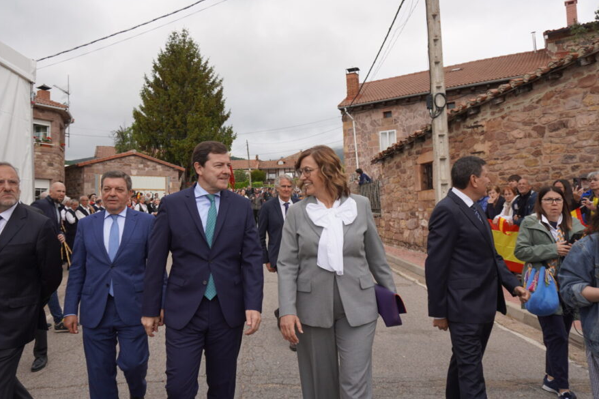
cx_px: 266
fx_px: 466
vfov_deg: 46.3
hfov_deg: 65.3
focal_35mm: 28
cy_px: 180
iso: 100
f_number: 4.5
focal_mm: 16
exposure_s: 1/500
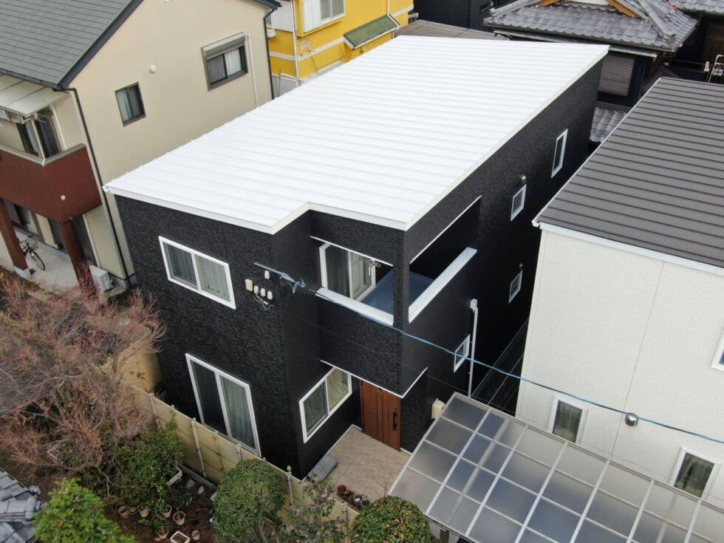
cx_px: 362
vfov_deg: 41.8
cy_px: 272
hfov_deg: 54.0
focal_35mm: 34
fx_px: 711
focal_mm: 5.82
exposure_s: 1/240
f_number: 3.2
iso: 100
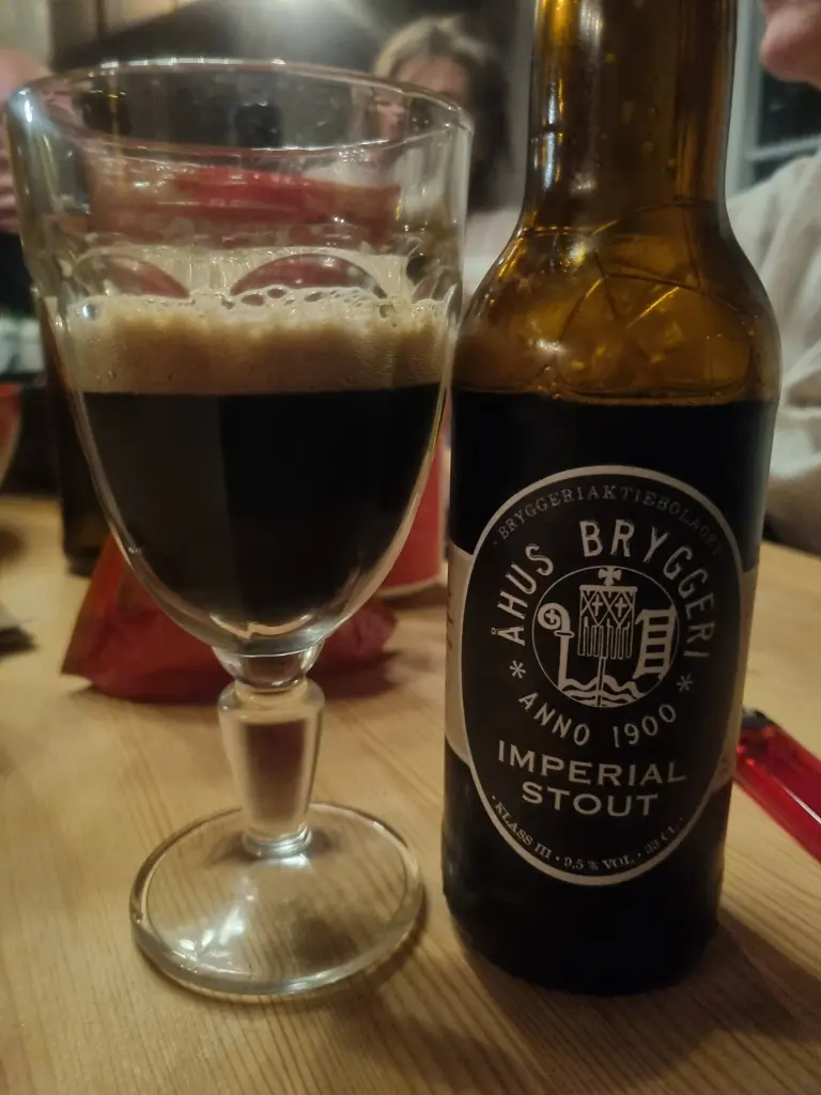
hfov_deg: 53.1
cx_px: 410
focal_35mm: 26
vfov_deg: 67.3
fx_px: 822
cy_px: 548
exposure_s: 1/14
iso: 1600
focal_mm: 5.4
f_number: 1.8
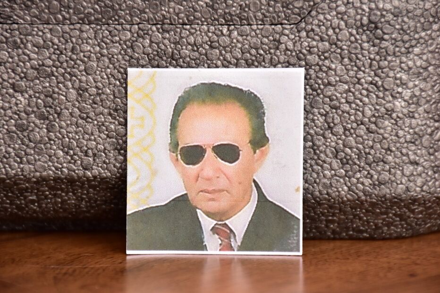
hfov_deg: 9.8
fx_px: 2566
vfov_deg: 6.5
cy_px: 146
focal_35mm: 210
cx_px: 220
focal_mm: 140
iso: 1250
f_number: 5.6
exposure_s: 1/40
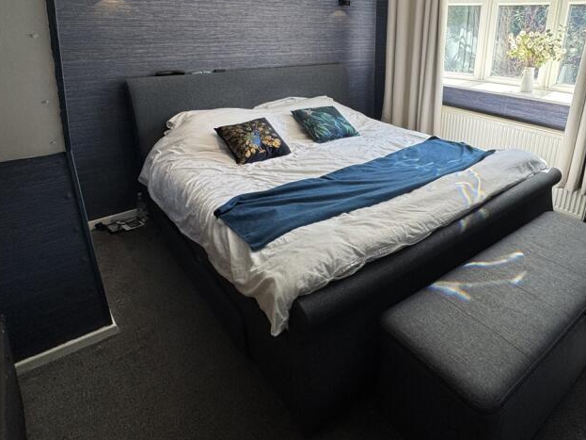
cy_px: 152
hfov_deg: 72.7
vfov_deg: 57.7
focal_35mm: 23
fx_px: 389
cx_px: 365
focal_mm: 2.22
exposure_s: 1/100
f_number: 2.2
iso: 50
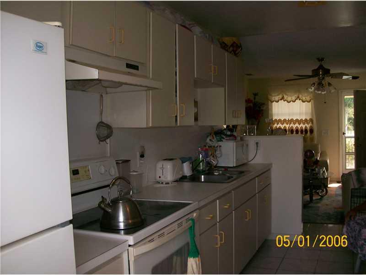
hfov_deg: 51.4
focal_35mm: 36
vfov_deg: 39.7
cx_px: 183
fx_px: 381
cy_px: 138
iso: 80
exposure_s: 1/64
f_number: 2.7
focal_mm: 6
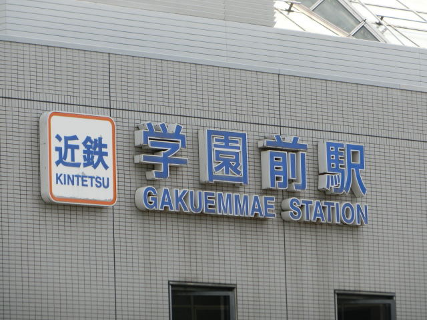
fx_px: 3146
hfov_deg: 7.8
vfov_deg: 5.8
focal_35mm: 255
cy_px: 160
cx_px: 214
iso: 80
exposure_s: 1/250
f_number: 5.9
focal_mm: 45.4
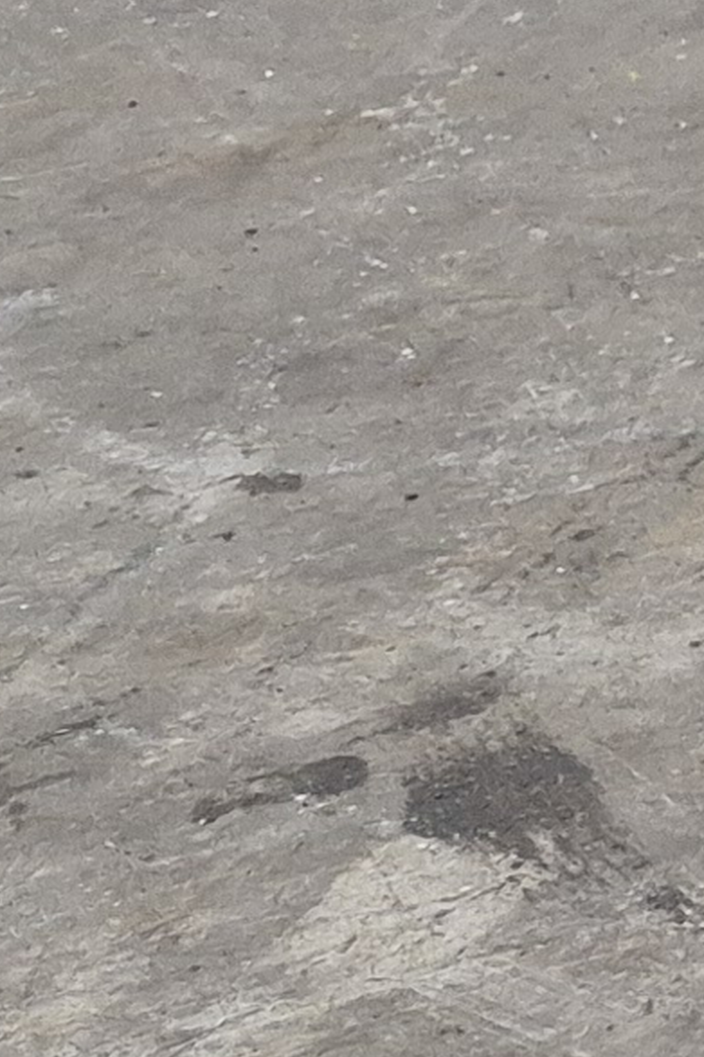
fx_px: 4784
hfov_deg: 6.0
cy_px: 7
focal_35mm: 163
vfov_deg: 12.5
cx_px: 3432
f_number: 1.8
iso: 500
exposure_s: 1/120
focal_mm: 5.4
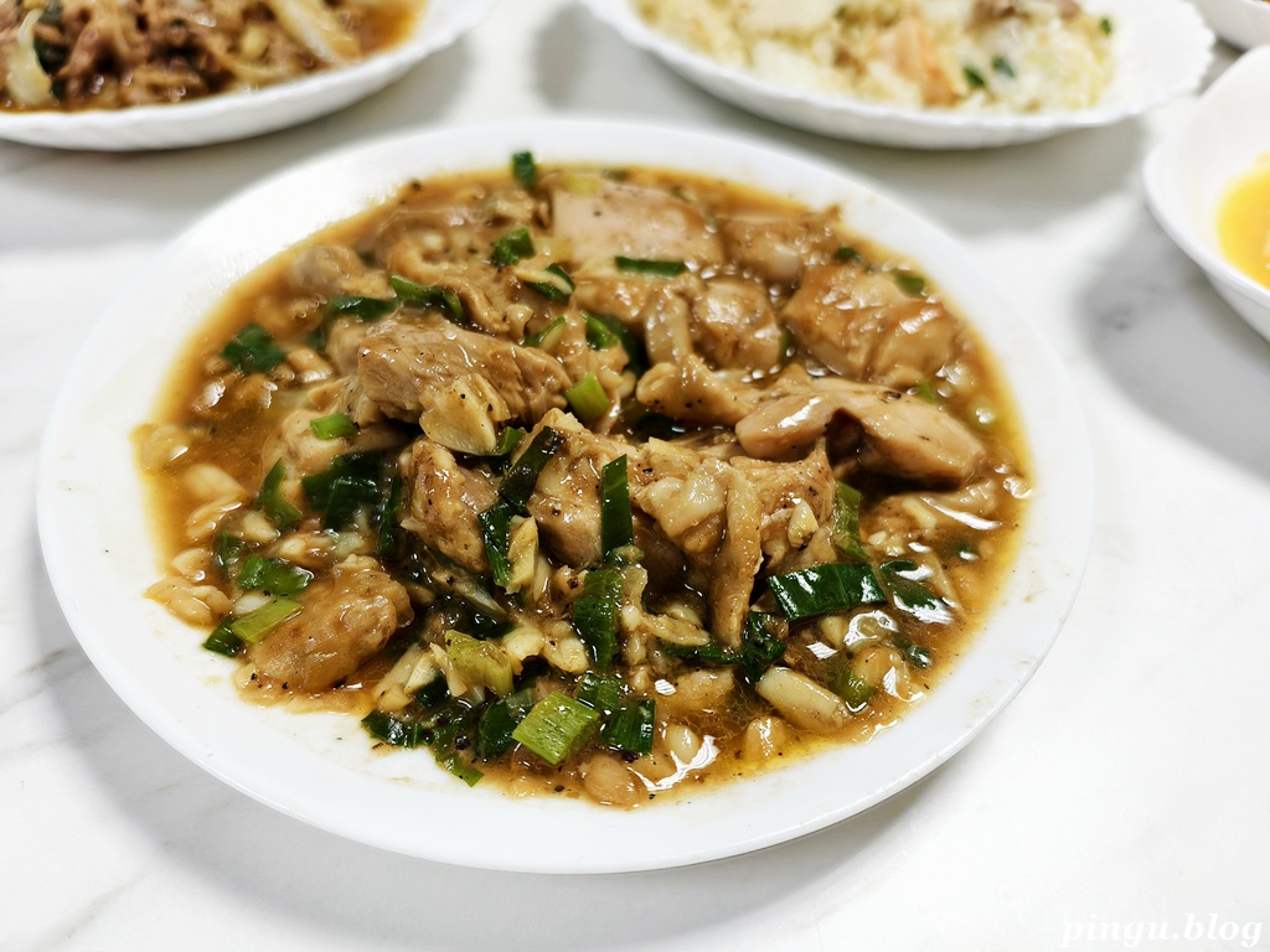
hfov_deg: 73.9
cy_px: 476
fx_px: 844
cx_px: 635
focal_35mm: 23
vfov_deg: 58.9
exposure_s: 1/120
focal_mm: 6.54
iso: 458
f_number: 1.57
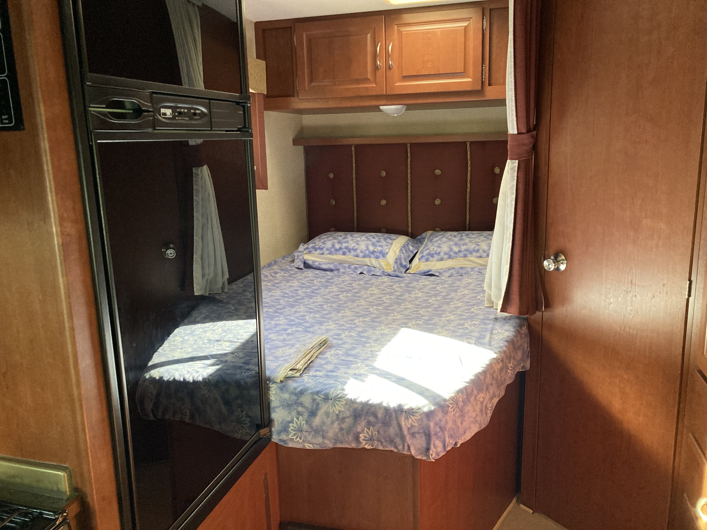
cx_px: 354
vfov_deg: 49.7
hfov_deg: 63.4
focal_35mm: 28
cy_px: 265
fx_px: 572
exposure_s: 1/39
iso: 400
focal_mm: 3.99
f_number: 1.8
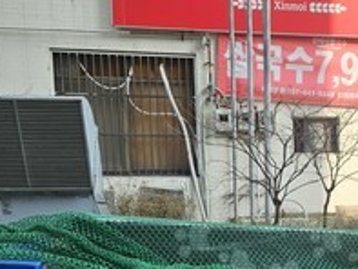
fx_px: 724
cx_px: 316
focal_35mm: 70
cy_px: 293
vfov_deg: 20.1
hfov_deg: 26.9
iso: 40
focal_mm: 5.4
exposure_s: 1/1154
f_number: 1.8
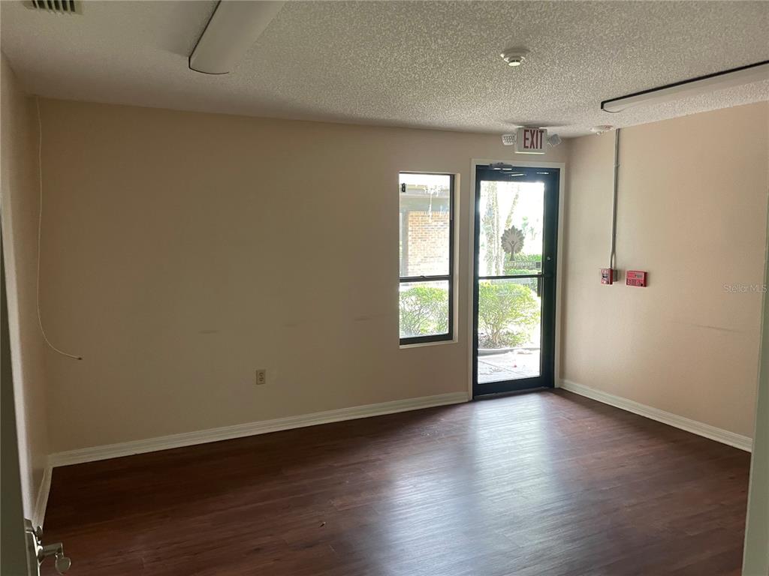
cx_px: 384
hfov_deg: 67.3
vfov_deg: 53.1
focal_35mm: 26
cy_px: 288
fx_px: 578
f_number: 1.6
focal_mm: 4.2
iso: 200
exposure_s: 1/60
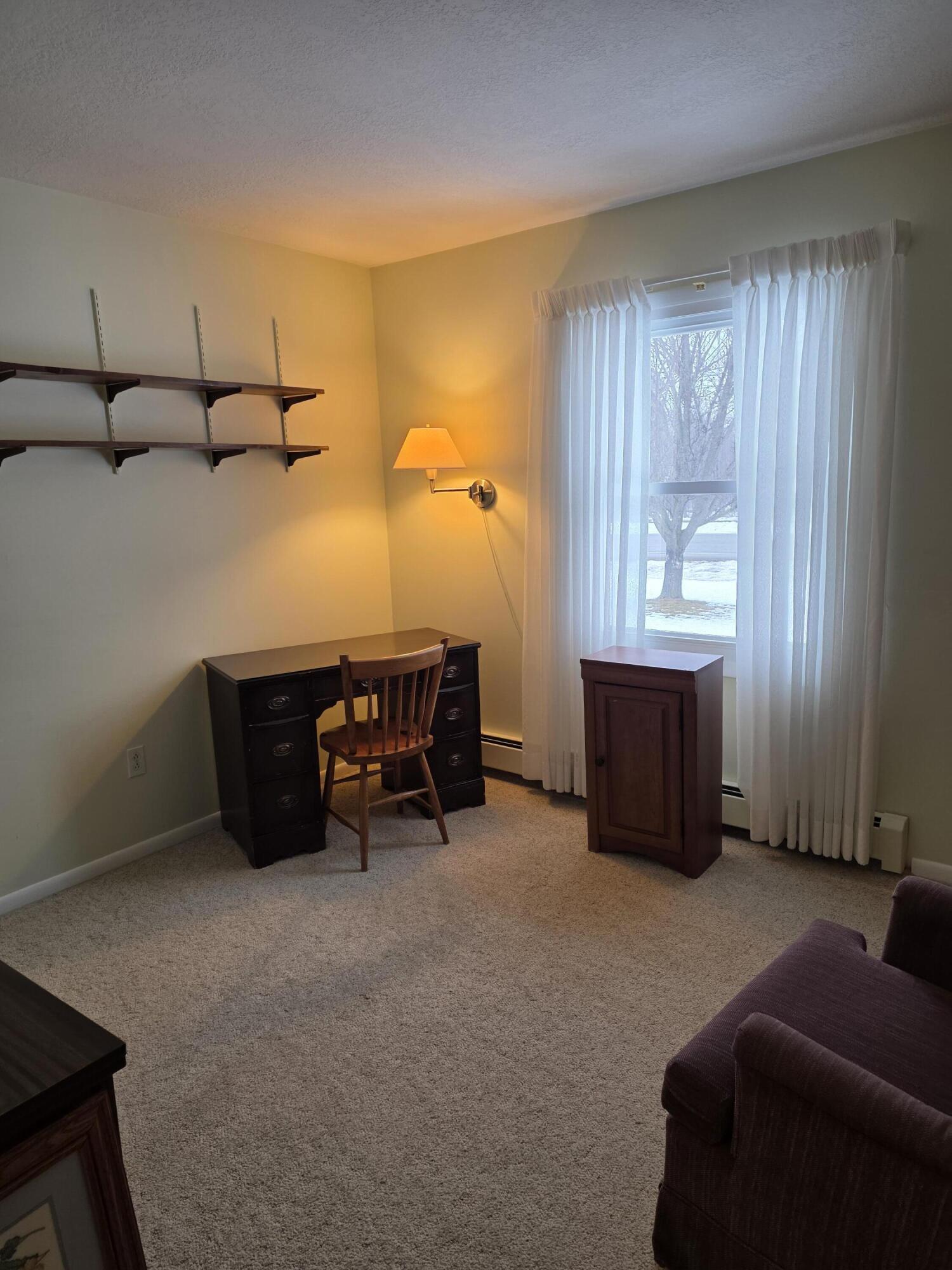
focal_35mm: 23
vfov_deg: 73.9
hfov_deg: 58.9
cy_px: 635
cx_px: 476
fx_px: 843
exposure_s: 1/120
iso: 125
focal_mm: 6.3
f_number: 1.7
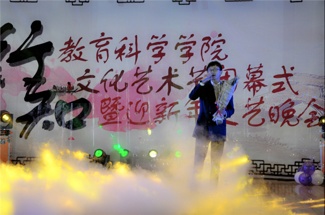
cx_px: 162
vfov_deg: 22.5
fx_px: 541
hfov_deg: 33.4
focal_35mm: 60
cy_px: 108
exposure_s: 1/160
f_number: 5.6
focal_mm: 40
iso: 200
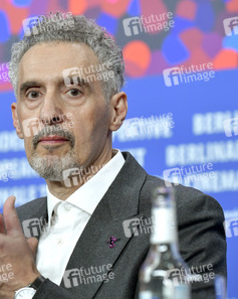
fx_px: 1949
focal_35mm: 221
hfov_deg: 7.0
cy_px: 150
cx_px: 62
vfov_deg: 8.8
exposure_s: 1/250
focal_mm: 155
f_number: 5.6
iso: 2000
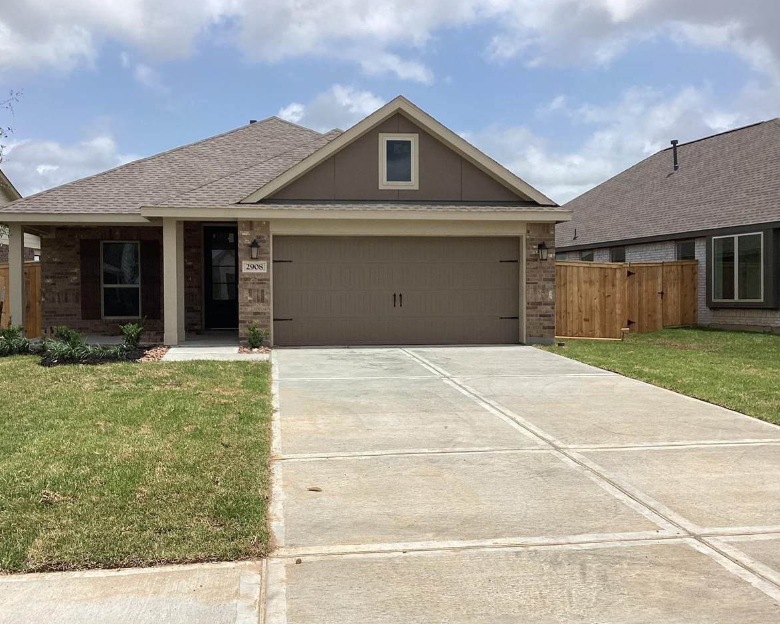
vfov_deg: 44.5
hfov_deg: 54.2
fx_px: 762
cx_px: 357
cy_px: 311
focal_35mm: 33
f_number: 2.4
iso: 25
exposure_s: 1/2717
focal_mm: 3.3
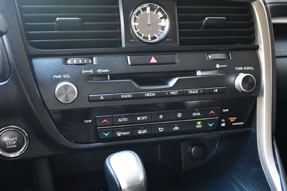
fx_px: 311
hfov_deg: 49.6
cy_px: 96
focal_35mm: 39
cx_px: 144
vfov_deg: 34.2
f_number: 4
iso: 4500
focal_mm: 26
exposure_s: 1/60
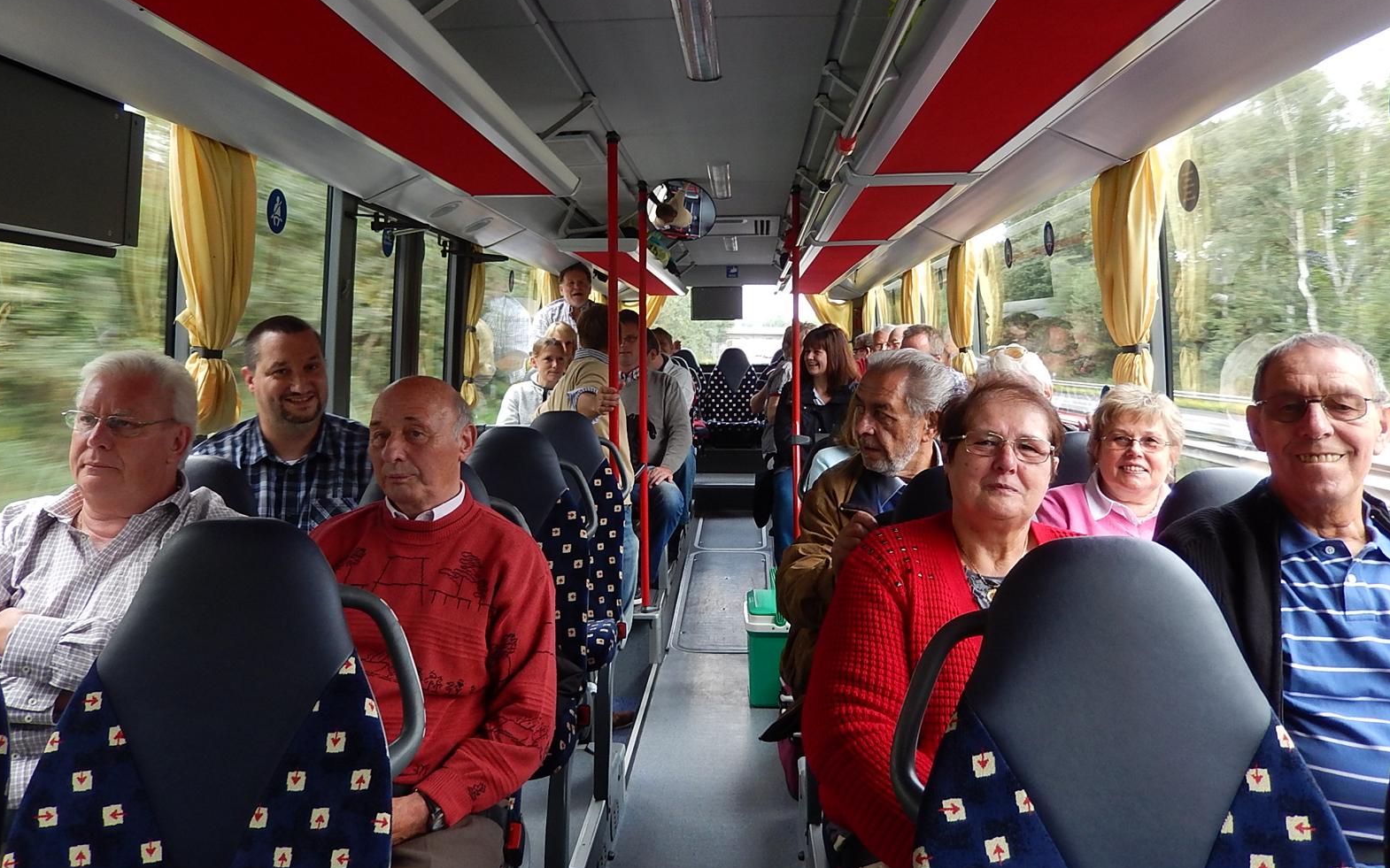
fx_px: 1023
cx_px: 683
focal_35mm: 27
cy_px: 378
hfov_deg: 68.4
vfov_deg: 45.9
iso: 125
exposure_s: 1/40
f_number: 3.4
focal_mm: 4.5
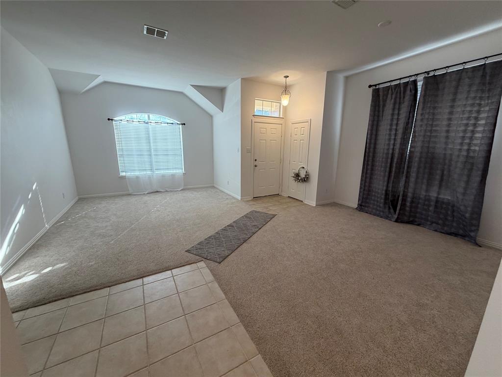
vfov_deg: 85.7
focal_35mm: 14
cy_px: 188
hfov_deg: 102.1
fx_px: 203
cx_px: 251
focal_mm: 2.22
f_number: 2.2
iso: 160
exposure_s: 1/120
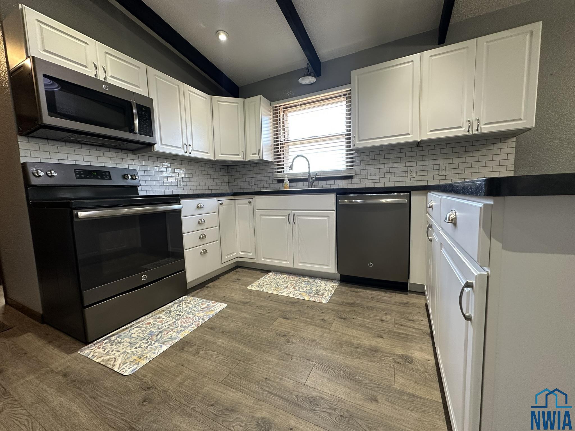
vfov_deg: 85.7
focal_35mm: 14
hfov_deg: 102.1
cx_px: 288
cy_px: 216
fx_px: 233
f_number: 2.2
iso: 200
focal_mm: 2.22
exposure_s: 1/60
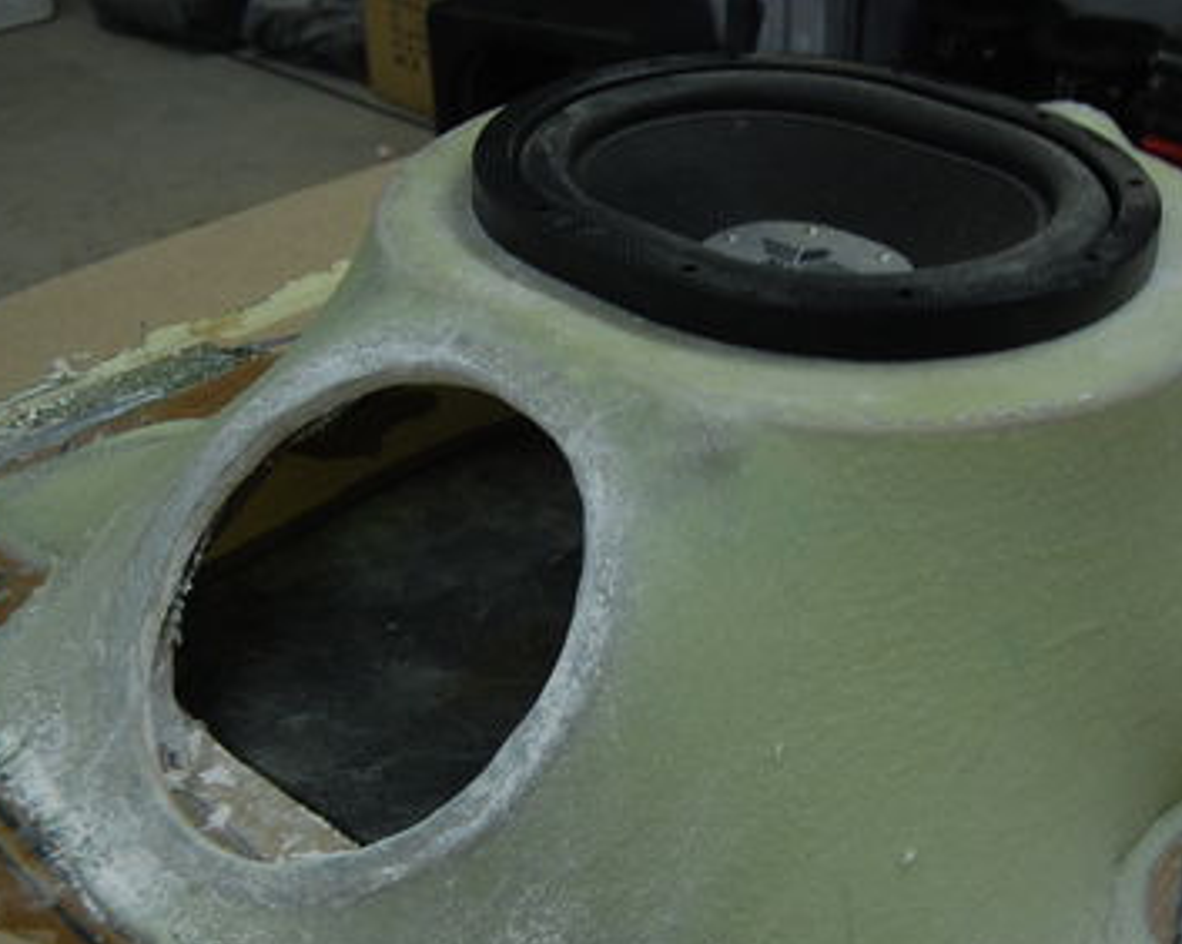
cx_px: 650
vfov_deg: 29.6
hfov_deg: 36.6
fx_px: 1783
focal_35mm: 51
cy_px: 546
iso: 560
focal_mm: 20
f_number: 3.8
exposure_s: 1/30
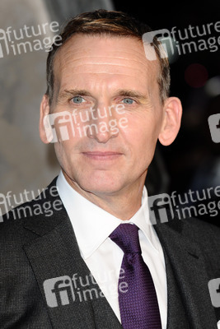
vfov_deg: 8.3
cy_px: 164
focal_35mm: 248
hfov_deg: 5.6
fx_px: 2267
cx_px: 110
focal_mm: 165
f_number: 4.5
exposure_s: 1/200
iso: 320
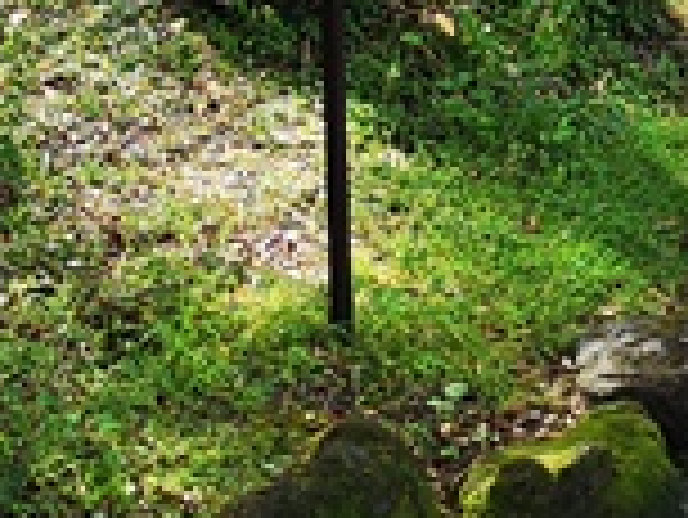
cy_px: -532
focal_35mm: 141
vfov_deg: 9.8
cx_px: 742
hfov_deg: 13.7
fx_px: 2805
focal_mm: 3.95
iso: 50
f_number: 1.8
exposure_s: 1/288
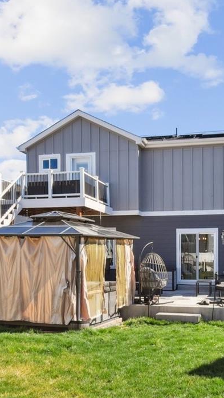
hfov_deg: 32.4
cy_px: 246
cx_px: 162
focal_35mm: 36
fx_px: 380
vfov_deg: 54.7
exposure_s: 1/400
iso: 400
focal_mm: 10
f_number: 11
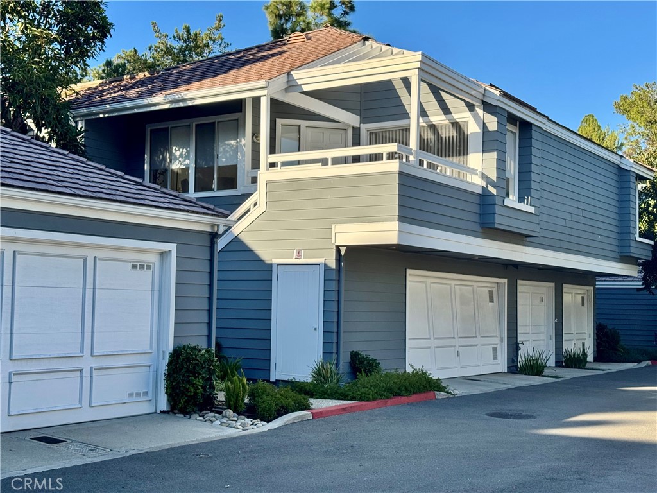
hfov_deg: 39.7
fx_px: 911
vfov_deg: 30.3
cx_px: 328
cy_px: 246
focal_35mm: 48
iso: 64
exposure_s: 1/2415
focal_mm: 6.76
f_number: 1.78
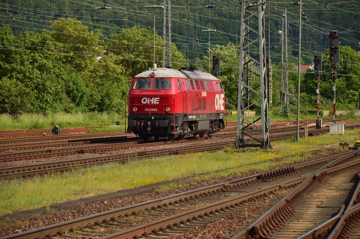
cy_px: 120
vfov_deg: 8.7
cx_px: 180
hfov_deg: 13.1
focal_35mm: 158
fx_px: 1573
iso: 100
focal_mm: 105
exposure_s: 1/640
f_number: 5.6
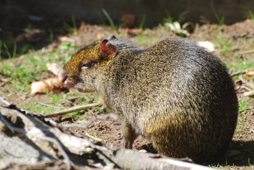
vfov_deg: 3.1
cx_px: 127
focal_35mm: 450
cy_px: 85
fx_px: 3179
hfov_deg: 4.6
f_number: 8
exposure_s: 1/125
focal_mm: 300
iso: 160
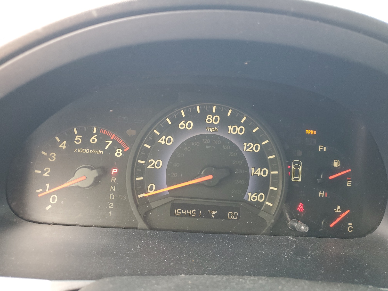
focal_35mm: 26
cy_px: 146
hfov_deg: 67.3
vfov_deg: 53.1
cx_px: 194
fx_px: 291
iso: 73
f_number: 1.5
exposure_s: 1/60.2
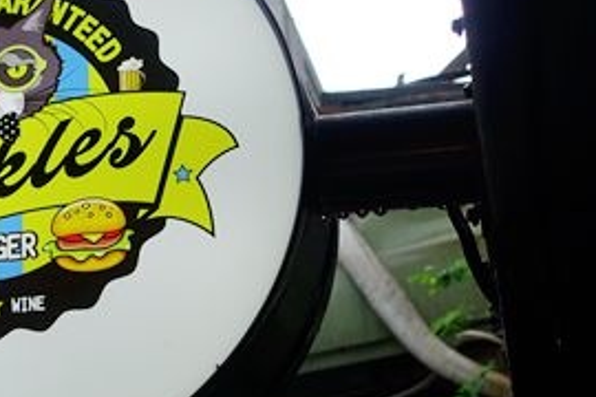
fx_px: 1871
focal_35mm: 113
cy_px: 195
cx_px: -2
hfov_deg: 17.7
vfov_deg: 12.1
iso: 125
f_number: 3.5
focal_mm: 17.06
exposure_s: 1/80
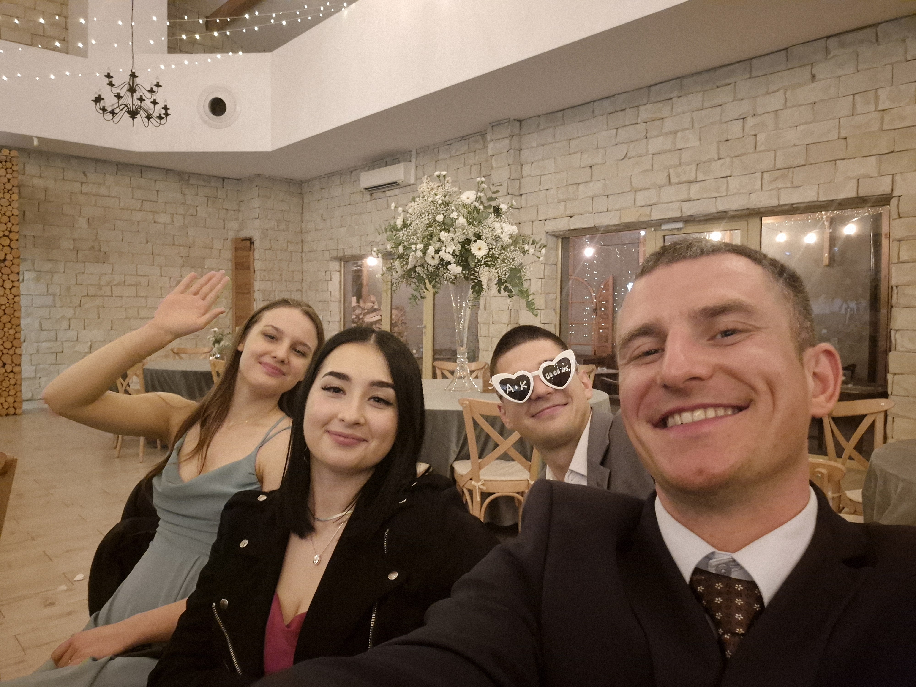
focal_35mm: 25
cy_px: 344
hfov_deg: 69.4
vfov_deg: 54.9
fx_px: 662
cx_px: 458
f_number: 2.2
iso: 1000
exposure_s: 1/25
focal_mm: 3.3
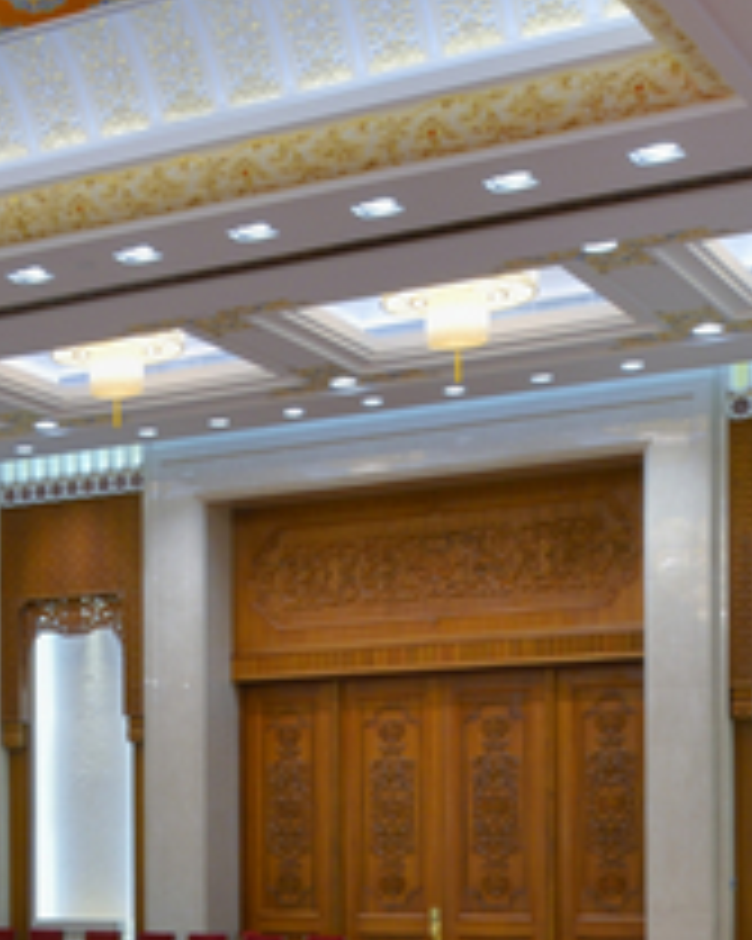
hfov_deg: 17.9
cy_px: 250
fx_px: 2144
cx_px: -356
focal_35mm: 77
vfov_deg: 24.5
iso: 100
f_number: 11
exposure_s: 1/15
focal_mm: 19
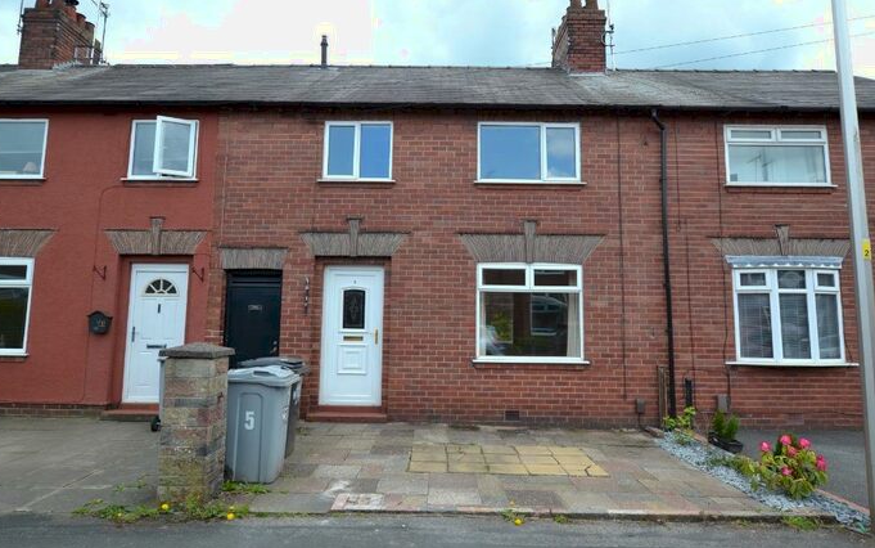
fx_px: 525
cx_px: 430
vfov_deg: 55.0
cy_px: 257
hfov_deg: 79.6
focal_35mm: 22
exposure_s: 1/100
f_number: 5
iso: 100
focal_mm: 14
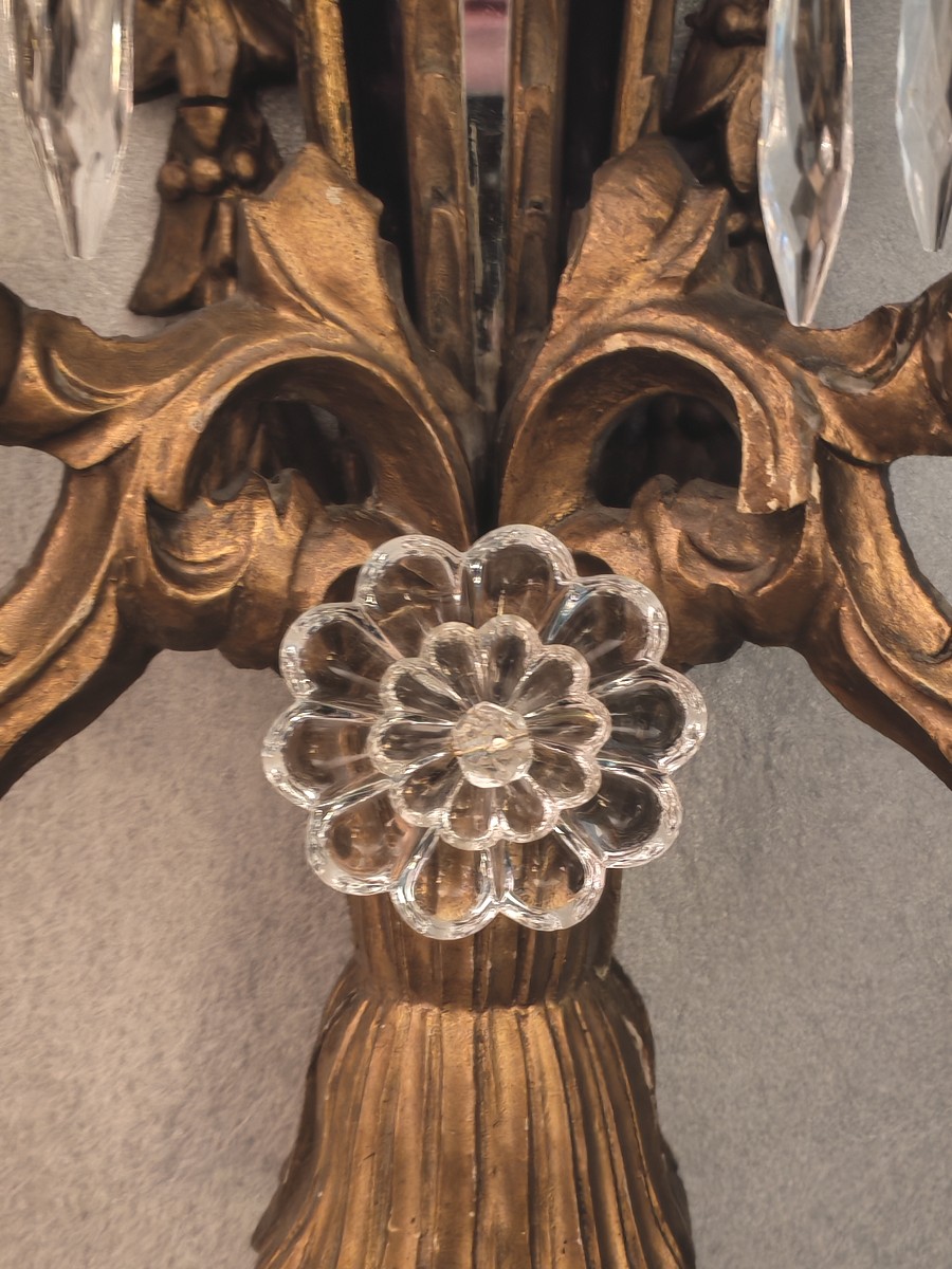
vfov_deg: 32.7
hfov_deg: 24.8
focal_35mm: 59
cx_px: 476
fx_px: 2163
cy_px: 634
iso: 4000
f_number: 1.9
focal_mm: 6.12
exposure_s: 1/17
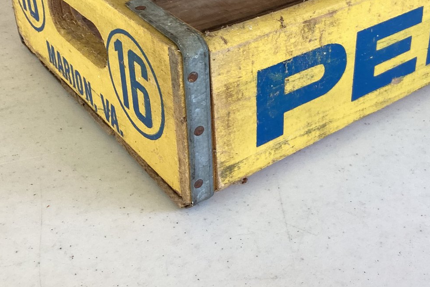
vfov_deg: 26.3
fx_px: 597
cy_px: 44
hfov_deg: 39.0
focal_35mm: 50
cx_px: 296
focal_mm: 3.3
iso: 50
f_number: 2.4
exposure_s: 1/120
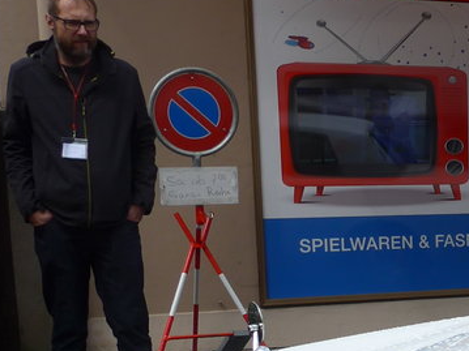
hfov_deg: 17.8
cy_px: 432
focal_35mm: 97
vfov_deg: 14.7
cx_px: 733
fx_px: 1314
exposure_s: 1/1000
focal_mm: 6
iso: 80
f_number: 2.8
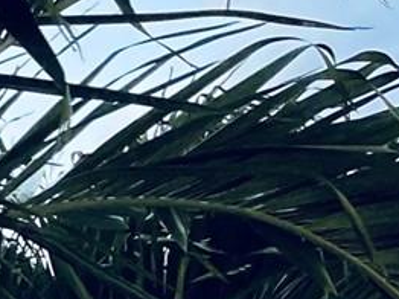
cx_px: -796
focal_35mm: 159
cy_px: 642
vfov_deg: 8.7
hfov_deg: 9.6
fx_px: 1831
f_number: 1.6
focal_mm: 5.1
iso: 32
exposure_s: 1/208
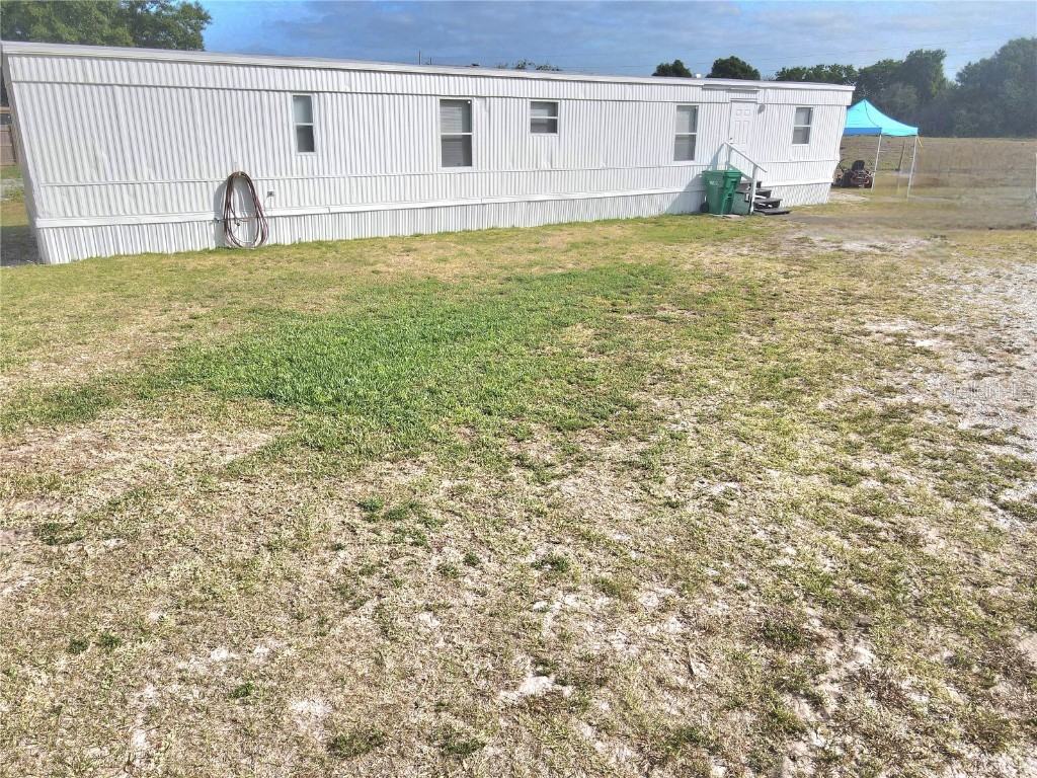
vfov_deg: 56.8
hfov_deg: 71.6
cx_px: 518
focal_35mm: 24
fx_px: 719
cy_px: 389
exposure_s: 1/1000
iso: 100
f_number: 2.8
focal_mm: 4.5
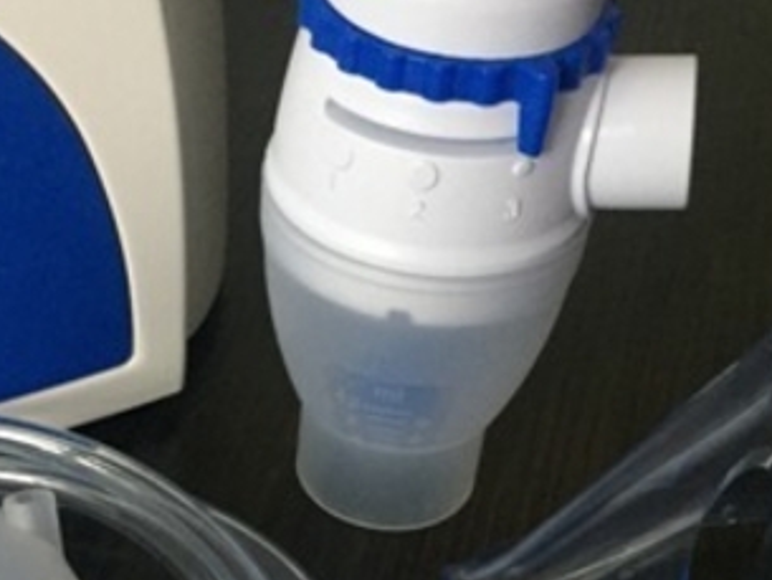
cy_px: 542
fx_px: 1696
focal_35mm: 76
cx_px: 208
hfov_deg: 25.4
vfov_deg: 19.0
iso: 250
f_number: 2.2
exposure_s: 1/30
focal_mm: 4.15
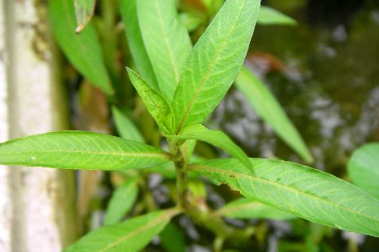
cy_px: 113
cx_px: 190
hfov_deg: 38.2
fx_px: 547
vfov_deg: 26.0
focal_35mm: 52
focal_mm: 8.1
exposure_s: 1/111
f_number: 3.5
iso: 50
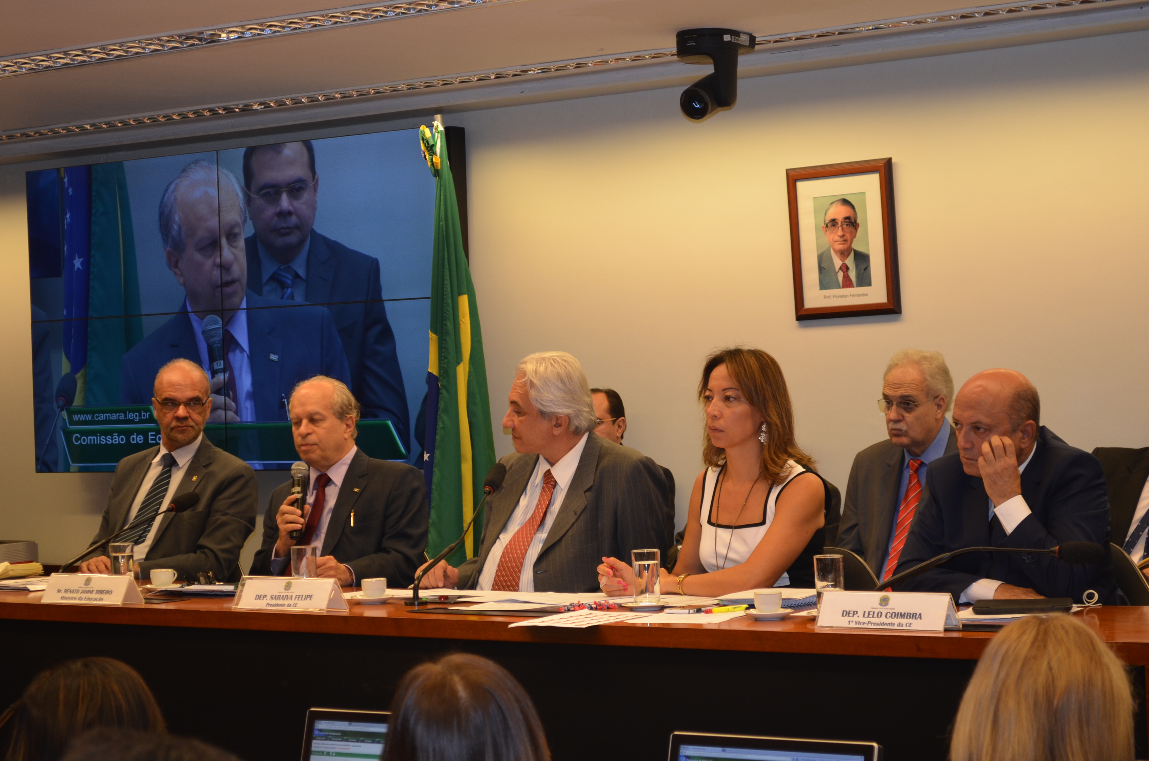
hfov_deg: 24.7
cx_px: 574
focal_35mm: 82
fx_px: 2628
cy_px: 380
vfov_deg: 16.5
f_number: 5.6
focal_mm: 55
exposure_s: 1/60
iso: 400
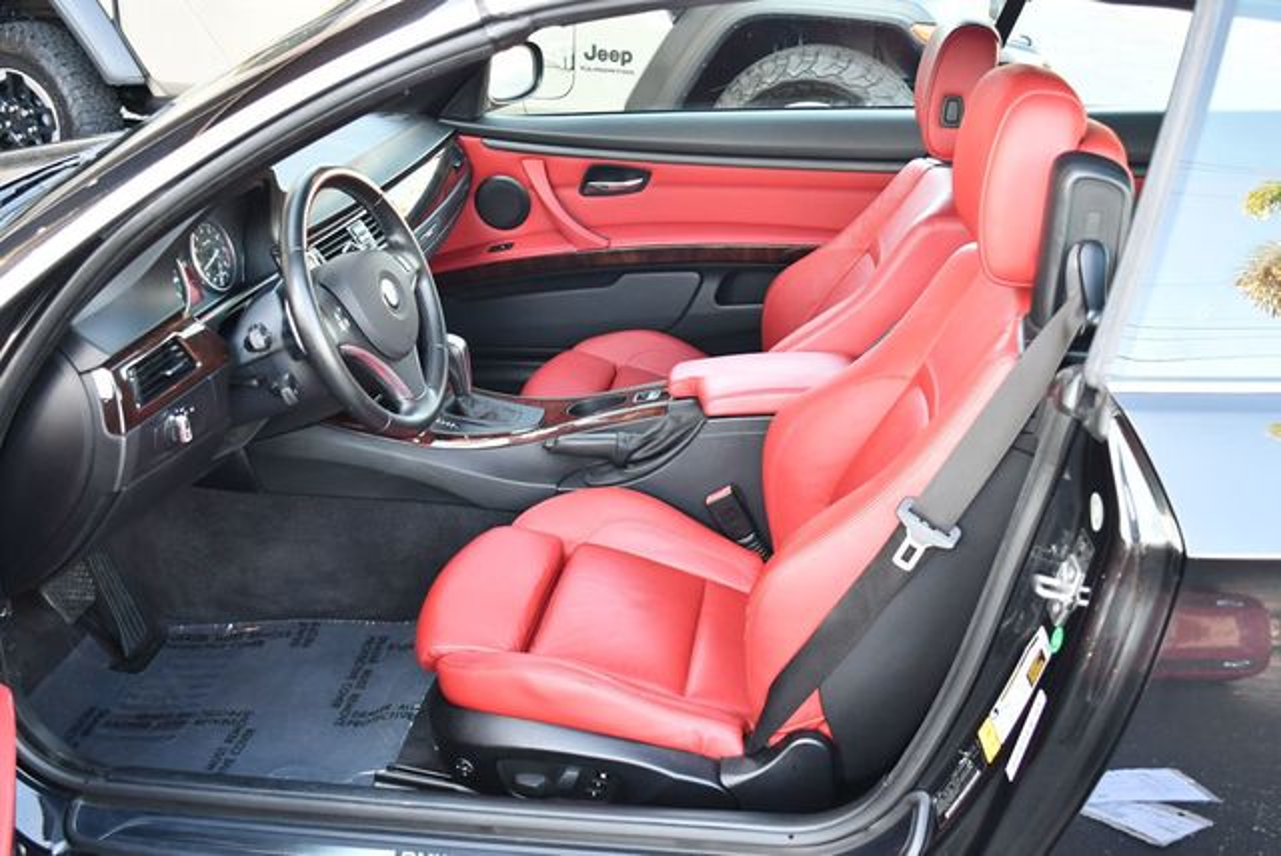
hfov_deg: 53.1
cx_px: 640
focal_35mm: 36
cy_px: 428
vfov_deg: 36.9
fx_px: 1282
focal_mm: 18
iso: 800
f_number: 3.5
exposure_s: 1/125
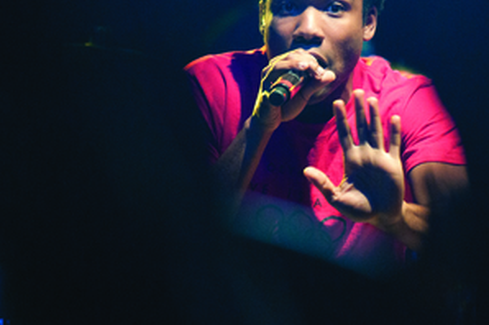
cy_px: 117
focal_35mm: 453
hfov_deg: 4.6
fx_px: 6146
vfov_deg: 3.0
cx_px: 308
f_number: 2.8
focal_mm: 200
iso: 2000
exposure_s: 1/400
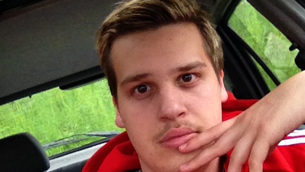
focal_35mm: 52
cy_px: 132
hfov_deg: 39.9
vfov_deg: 22.8
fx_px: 421
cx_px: 155
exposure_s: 1/120
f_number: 2.4
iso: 250
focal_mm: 1.85
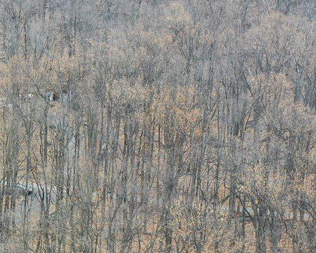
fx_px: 1085
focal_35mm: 116
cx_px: -215
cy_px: 243
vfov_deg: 13.1
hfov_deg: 14.9
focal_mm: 10.26
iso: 100
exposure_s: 1/100
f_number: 5
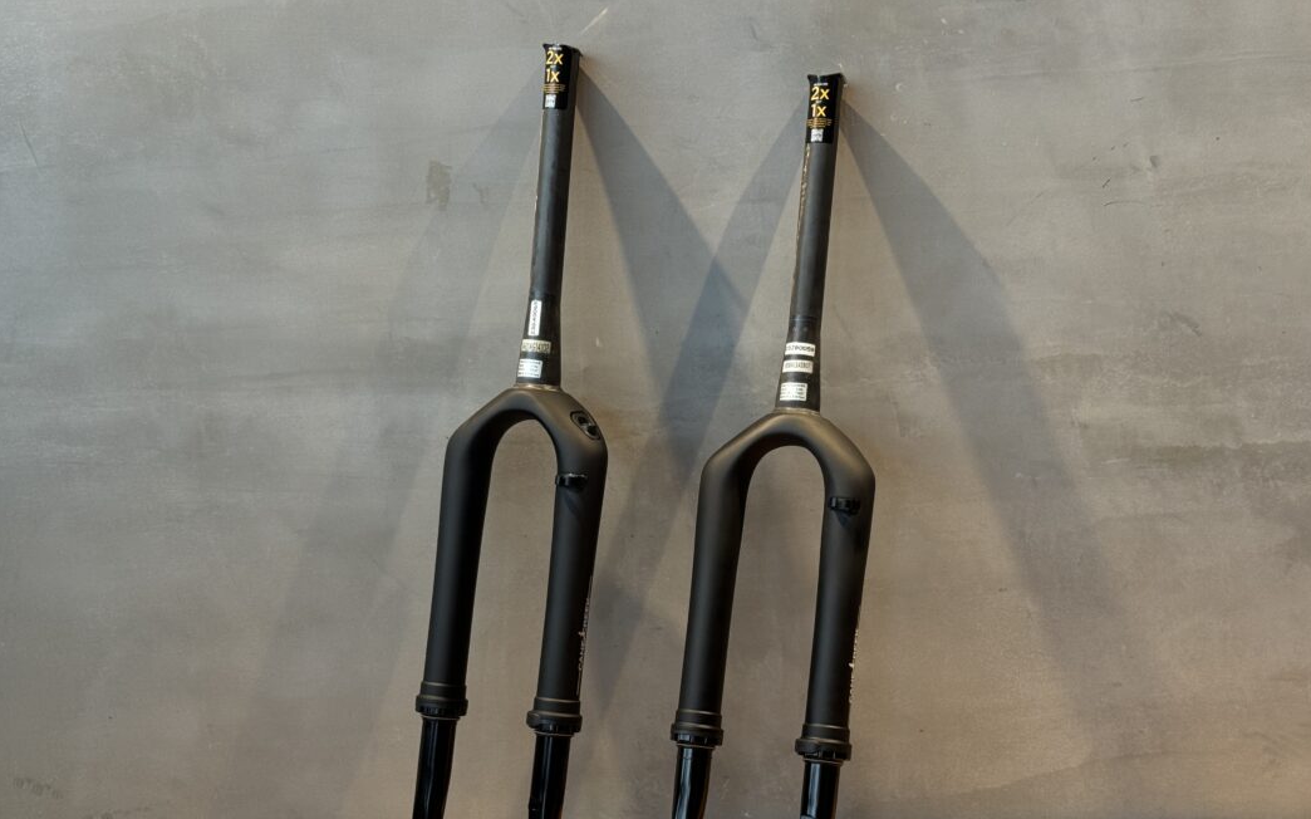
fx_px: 1858
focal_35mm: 52
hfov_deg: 38.9
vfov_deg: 24.8
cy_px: 477
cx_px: 666
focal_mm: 6.76
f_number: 1.78
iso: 125
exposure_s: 1/60
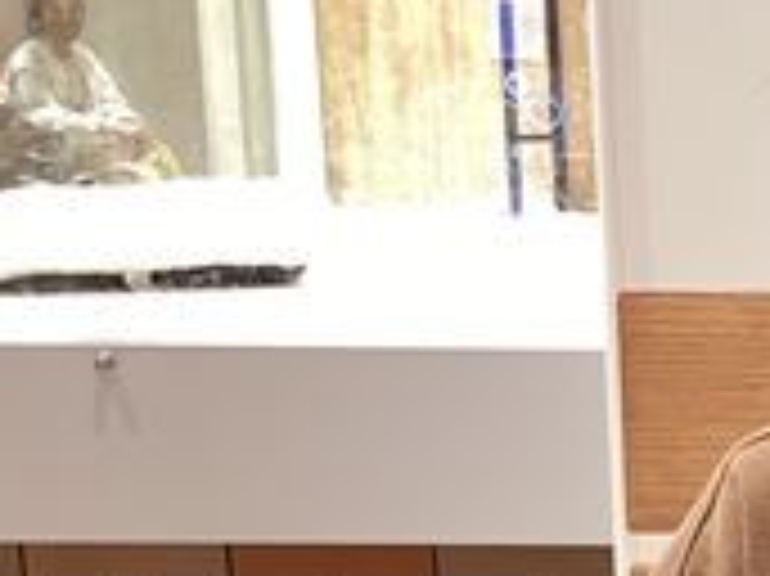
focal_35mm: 109
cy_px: 684
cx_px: 1301
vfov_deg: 13.2
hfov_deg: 15.9
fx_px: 2423
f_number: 2.4
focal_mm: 3.3
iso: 125
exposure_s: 1/50
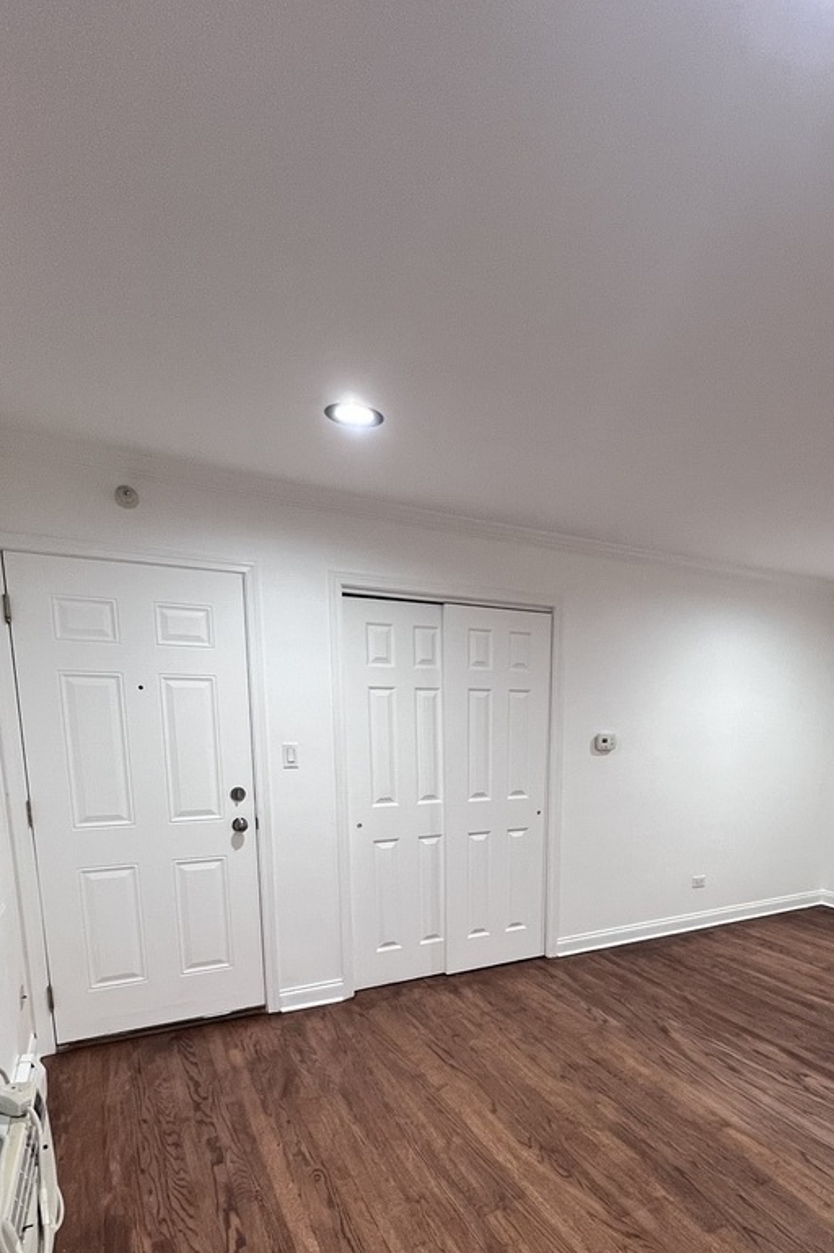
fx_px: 661
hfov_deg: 63.5
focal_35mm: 19
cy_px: 838
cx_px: 528
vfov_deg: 83.9
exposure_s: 1/60
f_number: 1.8
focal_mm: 1.57
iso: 320
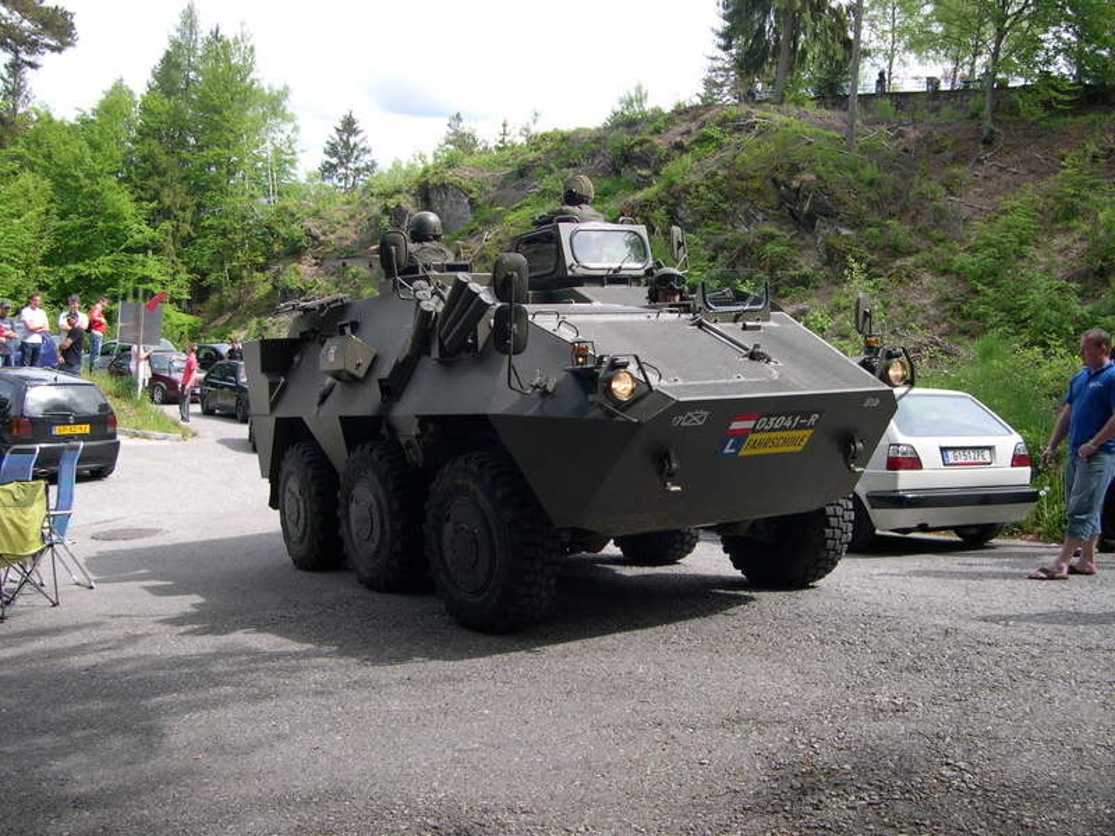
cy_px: 418
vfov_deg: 37.7
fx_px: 1224
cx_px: 558
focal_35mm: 38
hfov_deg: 49.0
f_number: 2.8
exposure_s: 1/626
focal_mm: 8
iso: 100
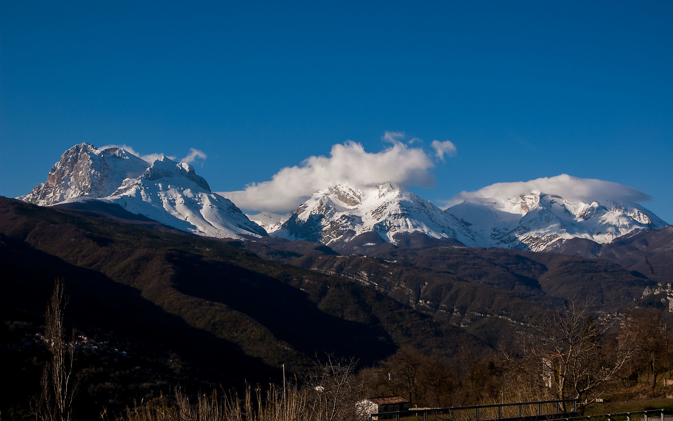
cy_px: 205
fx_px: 954
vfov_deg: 24.9
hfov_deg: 38.9
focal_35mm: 52
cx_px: 336
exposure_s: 1/125
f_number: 20
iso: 200
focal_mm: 34
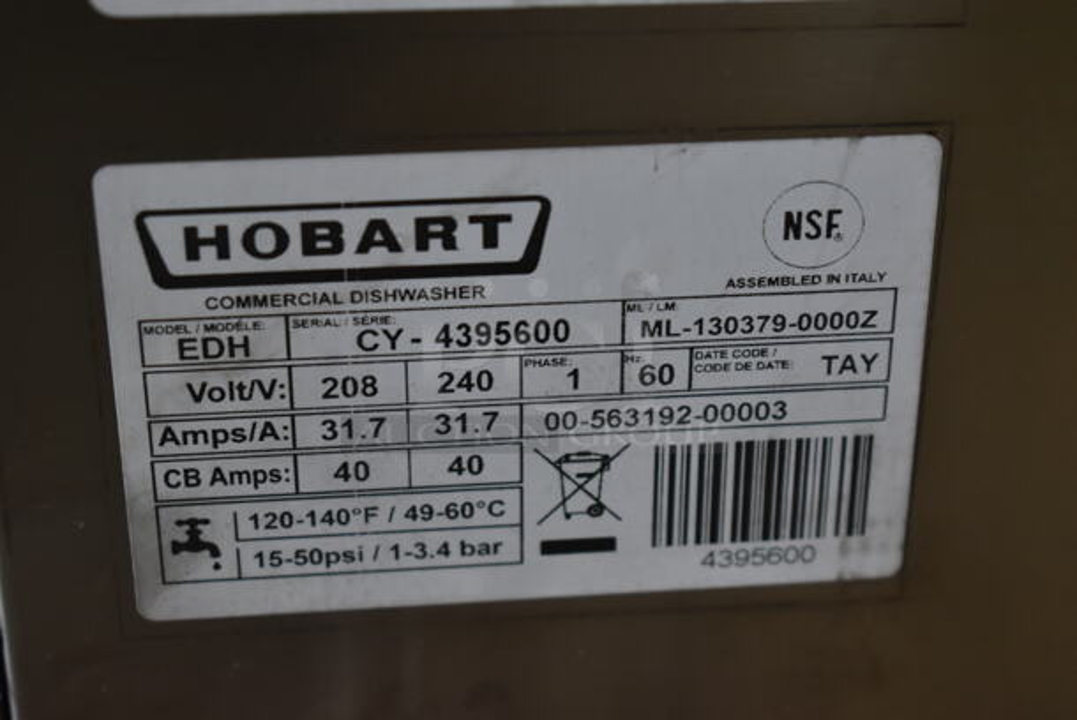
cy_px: 360
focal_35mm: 78
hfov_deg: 26.0
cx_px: 538
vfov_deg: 17.5
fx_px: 2336
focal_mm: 52
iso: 800
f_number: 5.6
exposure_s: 1/80
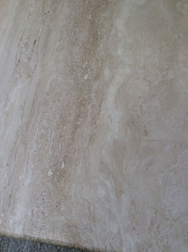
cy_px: 126
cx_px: 94
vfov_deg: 56.9
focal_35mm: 32
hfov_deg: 44.1
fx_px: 232
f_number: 2.4
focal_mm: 3.3
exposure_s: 1/100
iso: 64
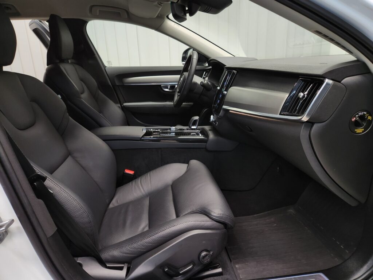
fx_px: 248
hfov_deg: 73.9
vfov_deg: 58.9
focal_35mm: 23
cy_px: 140
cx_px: 186
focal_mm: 5.4
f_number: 1.8
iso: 160
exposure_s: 1/100
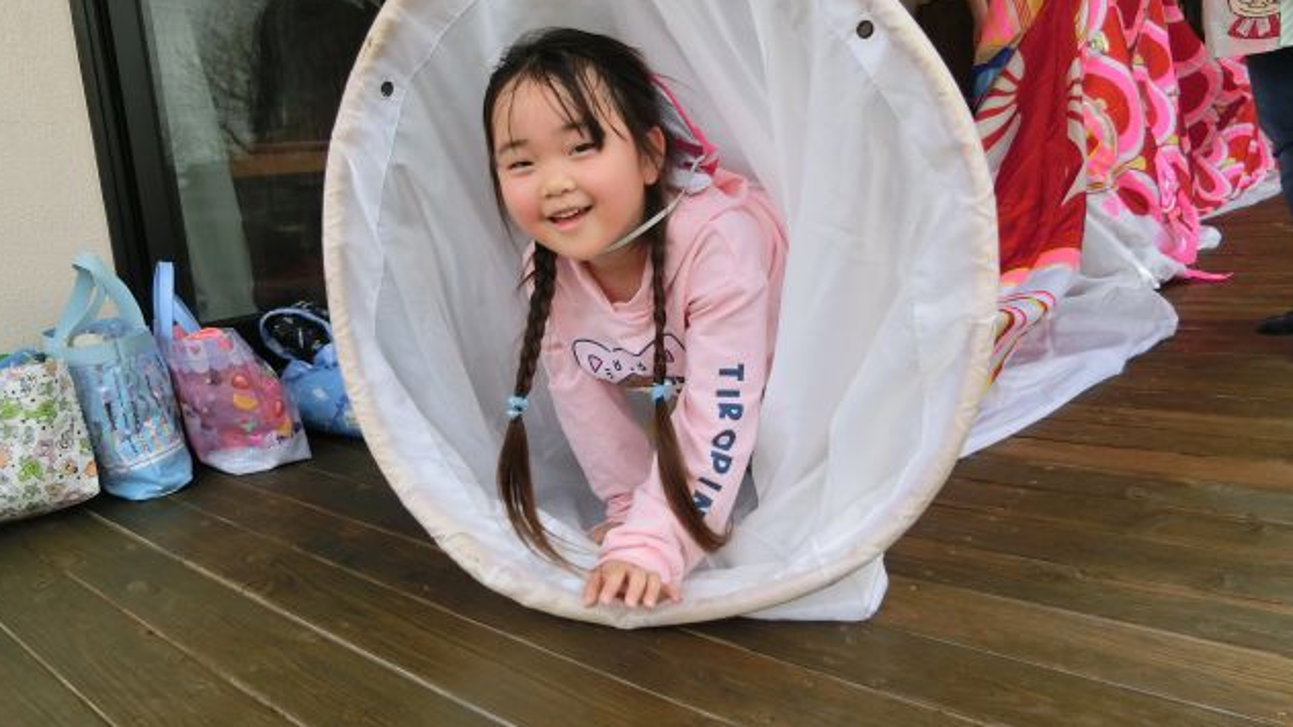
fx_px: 960
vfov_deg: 41.3
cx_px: 636
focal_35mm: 28
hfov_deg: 67.9
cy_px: 294
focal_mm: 4.5
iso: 80
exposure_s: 1/500
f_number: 3.5
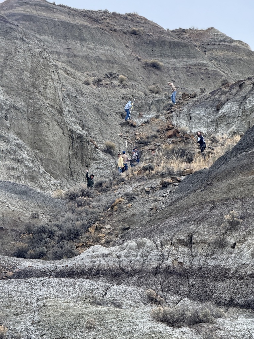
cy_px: 170
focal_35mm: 120
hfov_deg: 12.3
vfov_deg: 16.4
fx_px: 1174
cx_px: 127
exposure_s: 1/99
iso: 80
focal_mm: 15.66
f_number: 2.8
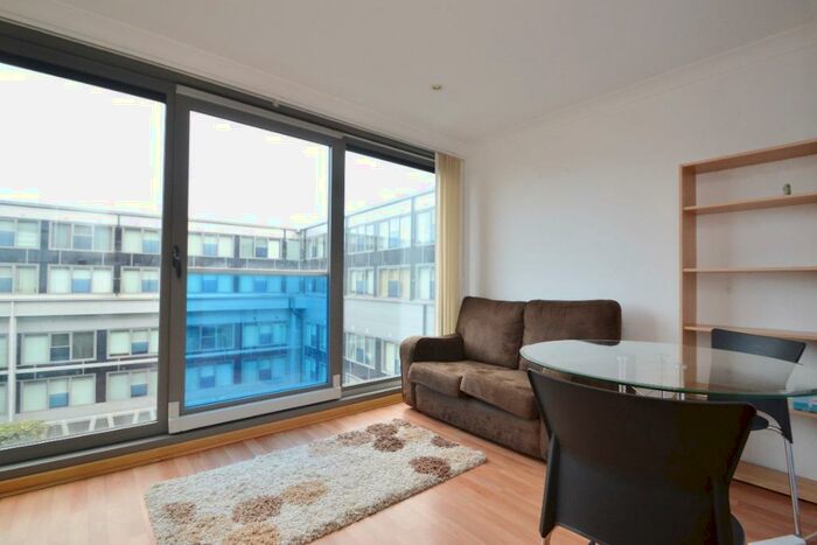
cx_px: 408
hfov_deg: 100.4
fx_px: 340
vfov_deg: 77.4
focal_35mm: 15
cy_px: 272
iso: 400
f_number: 5
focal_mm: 10
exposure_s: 1/100
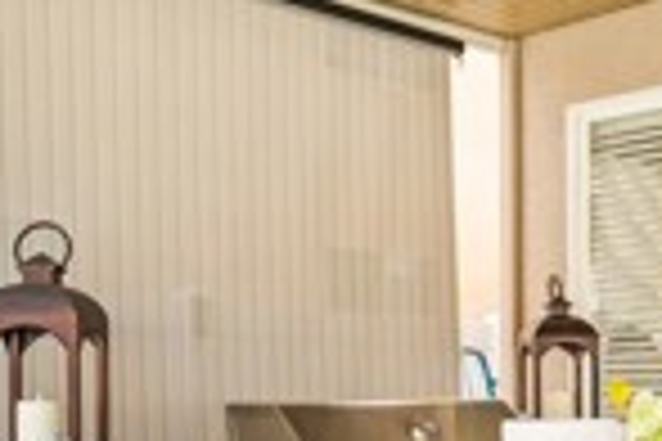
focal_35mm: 61
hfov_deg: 32.6
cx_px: 441
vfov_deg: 21.8
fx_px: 1122
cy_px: 380
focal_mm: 14
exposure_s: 1/40
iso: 125
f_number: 8
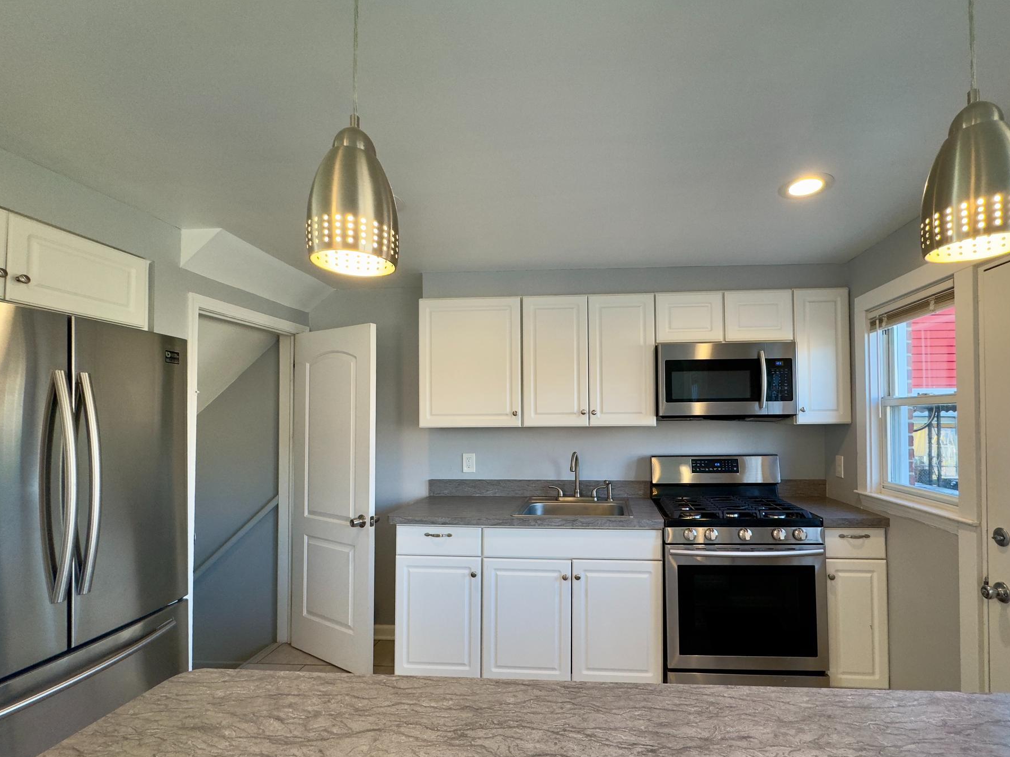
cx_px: 574
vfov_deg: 77.9
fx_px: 467
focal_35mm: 16
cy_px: 411
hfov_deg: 93.9
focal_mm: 2.22
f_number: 2.2
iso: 125
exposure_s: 1/120
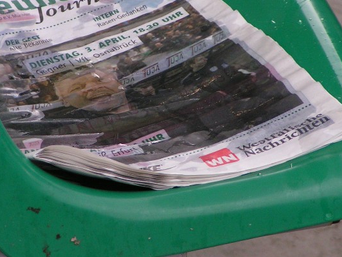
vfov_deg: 3.8
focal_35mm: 390
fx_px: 3852
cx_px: 128
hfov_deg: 5.1
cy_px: 90
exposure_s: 1/320
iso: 125
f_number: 3.5
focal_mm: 39.6
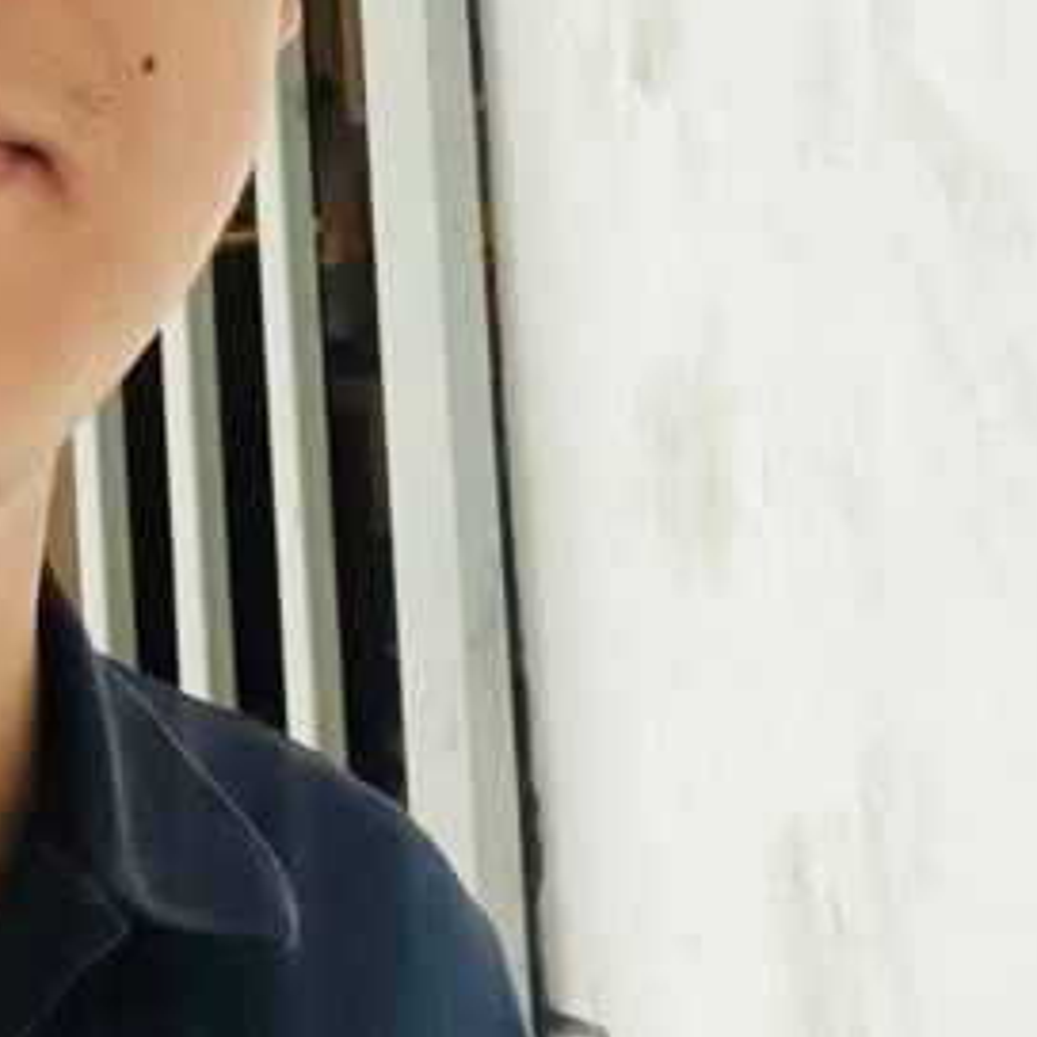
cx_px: 458
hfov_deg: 17.4
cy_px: -347
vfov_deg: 16.4
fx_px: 3389
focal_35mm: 100
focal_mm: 2.71
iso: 500
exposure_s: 1/30
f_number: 2.2
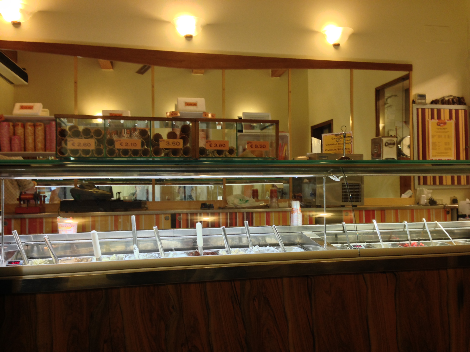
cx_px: 235
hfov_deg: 55.4
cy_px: 176
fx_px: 448
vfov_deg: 42.9
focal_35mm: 33
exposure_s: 1/20
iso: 64
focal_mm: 4.12
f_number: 2.4
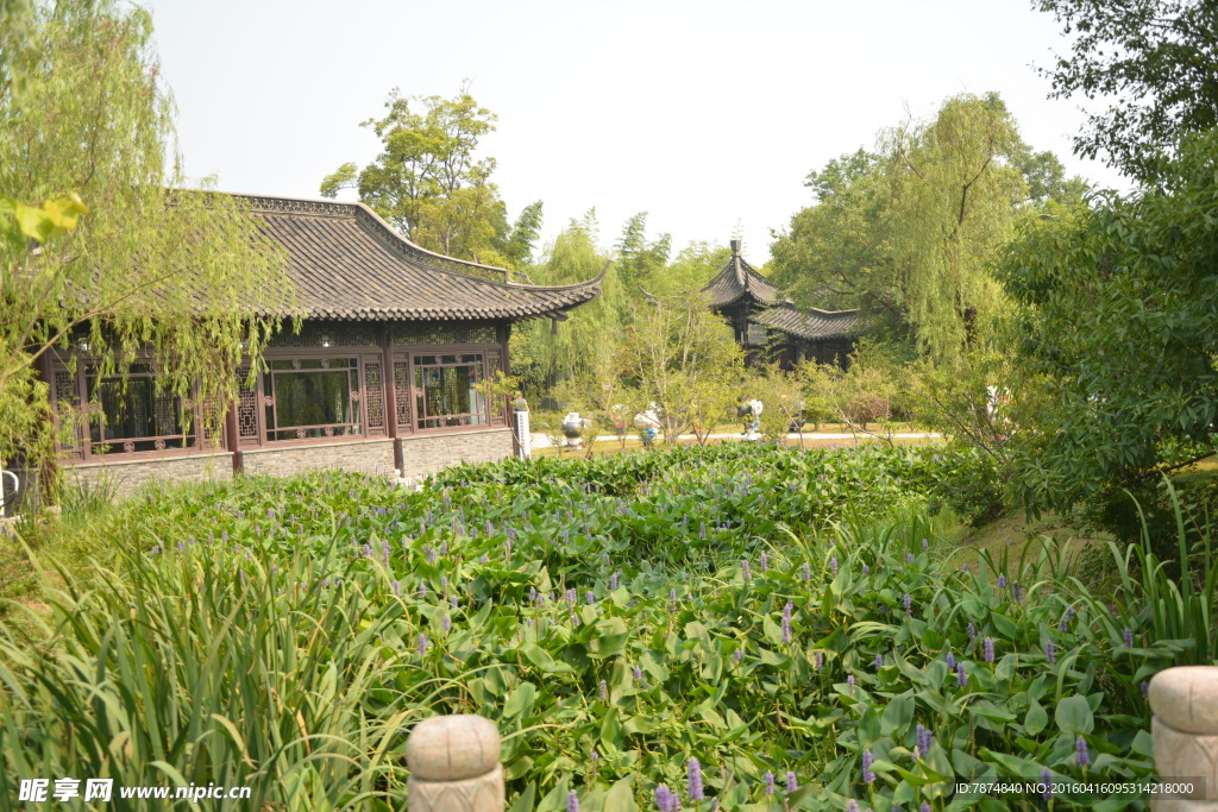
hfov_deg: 49.5
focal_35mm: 39
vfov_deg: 34.2
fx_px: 1320
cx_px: 609
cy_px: 406
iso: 100
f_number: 4
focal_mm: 26
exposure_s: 1/250
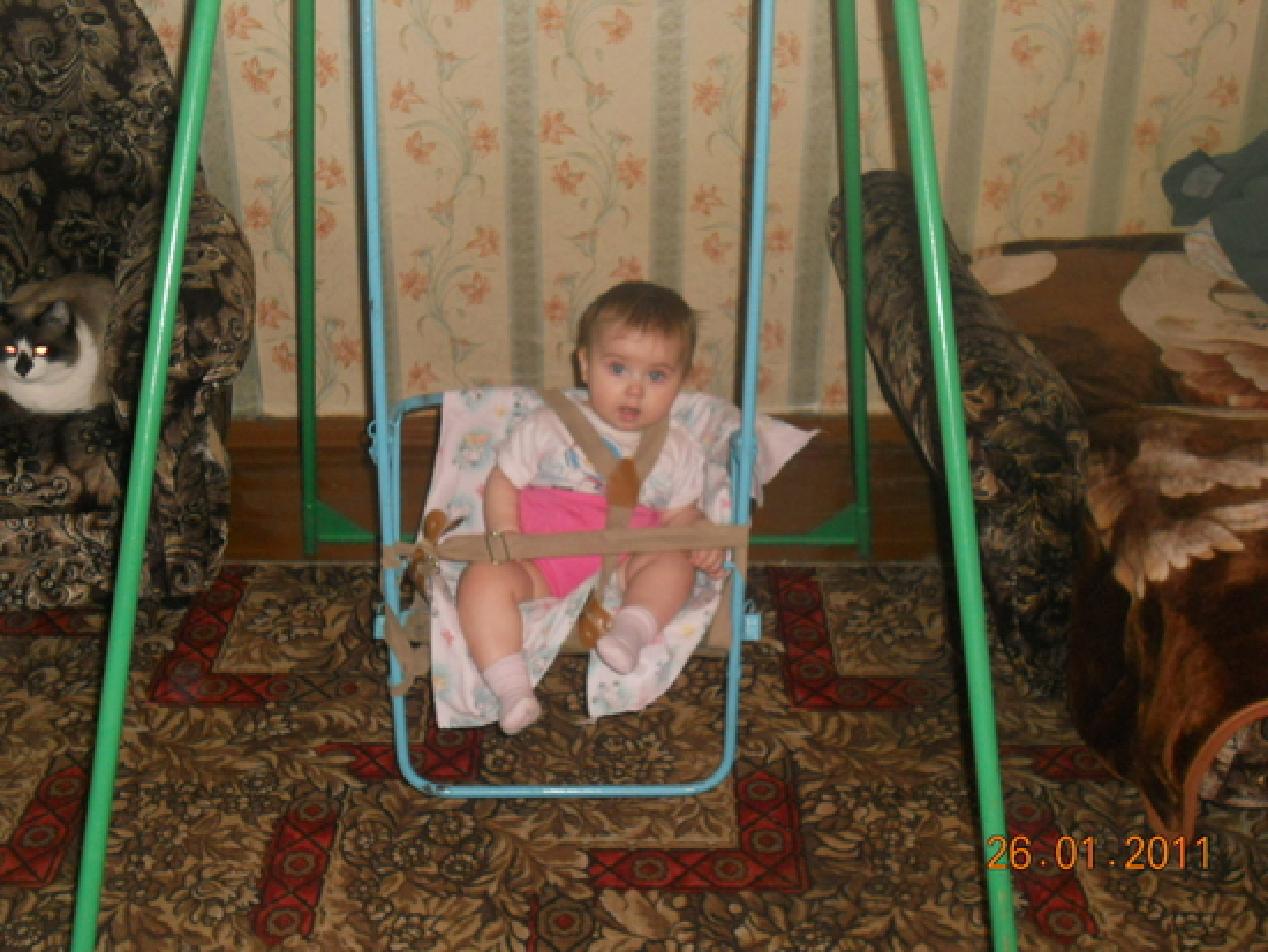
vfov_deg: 31.5
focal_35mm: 46
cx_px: 634
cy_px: 476
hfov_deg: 41.2
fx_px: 1686
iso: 320
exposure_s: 1/30
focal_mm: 8.2
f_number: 4.3
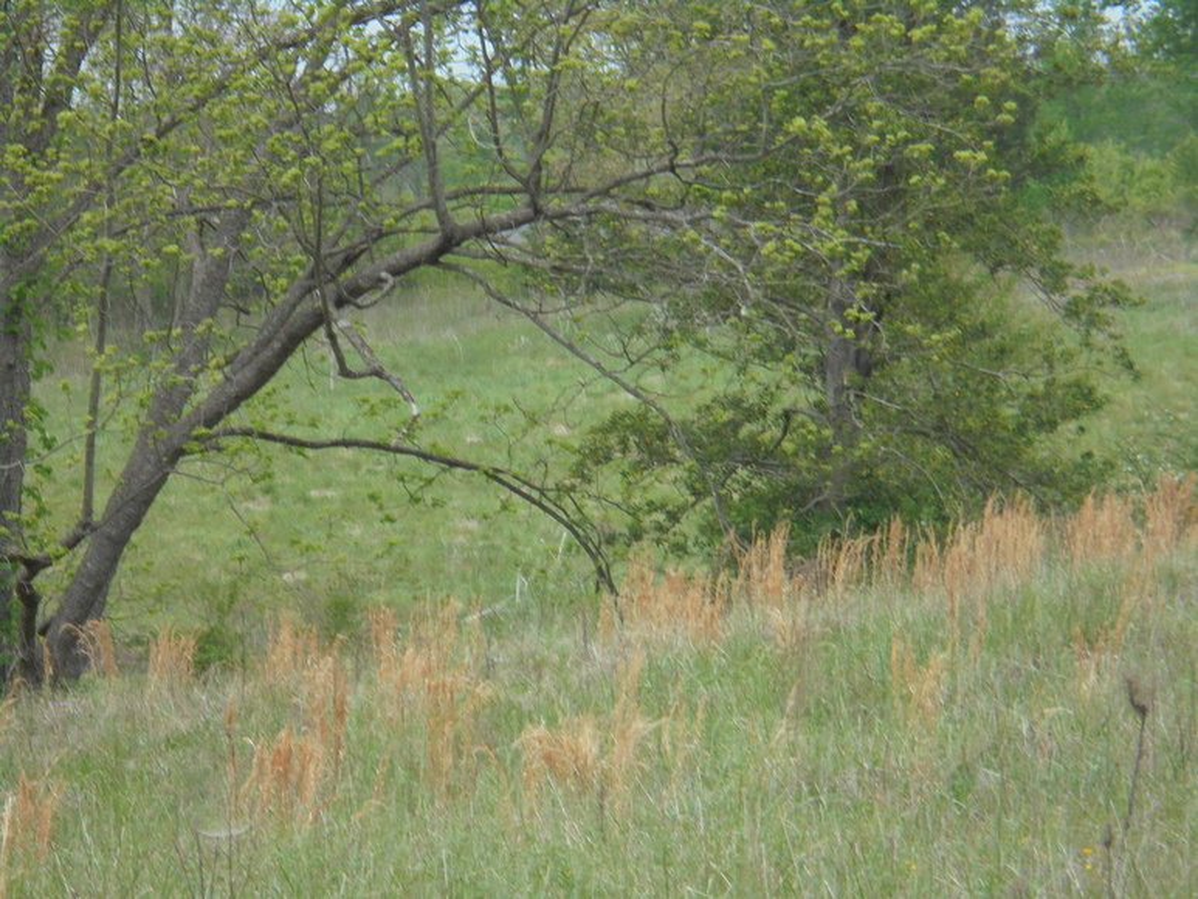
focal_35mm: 156
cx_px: 599
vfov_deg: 9.5
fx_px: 5400
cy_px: 450
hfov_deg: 12.7
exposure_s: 1/200
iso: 100
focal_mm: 27.6
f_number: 6.5
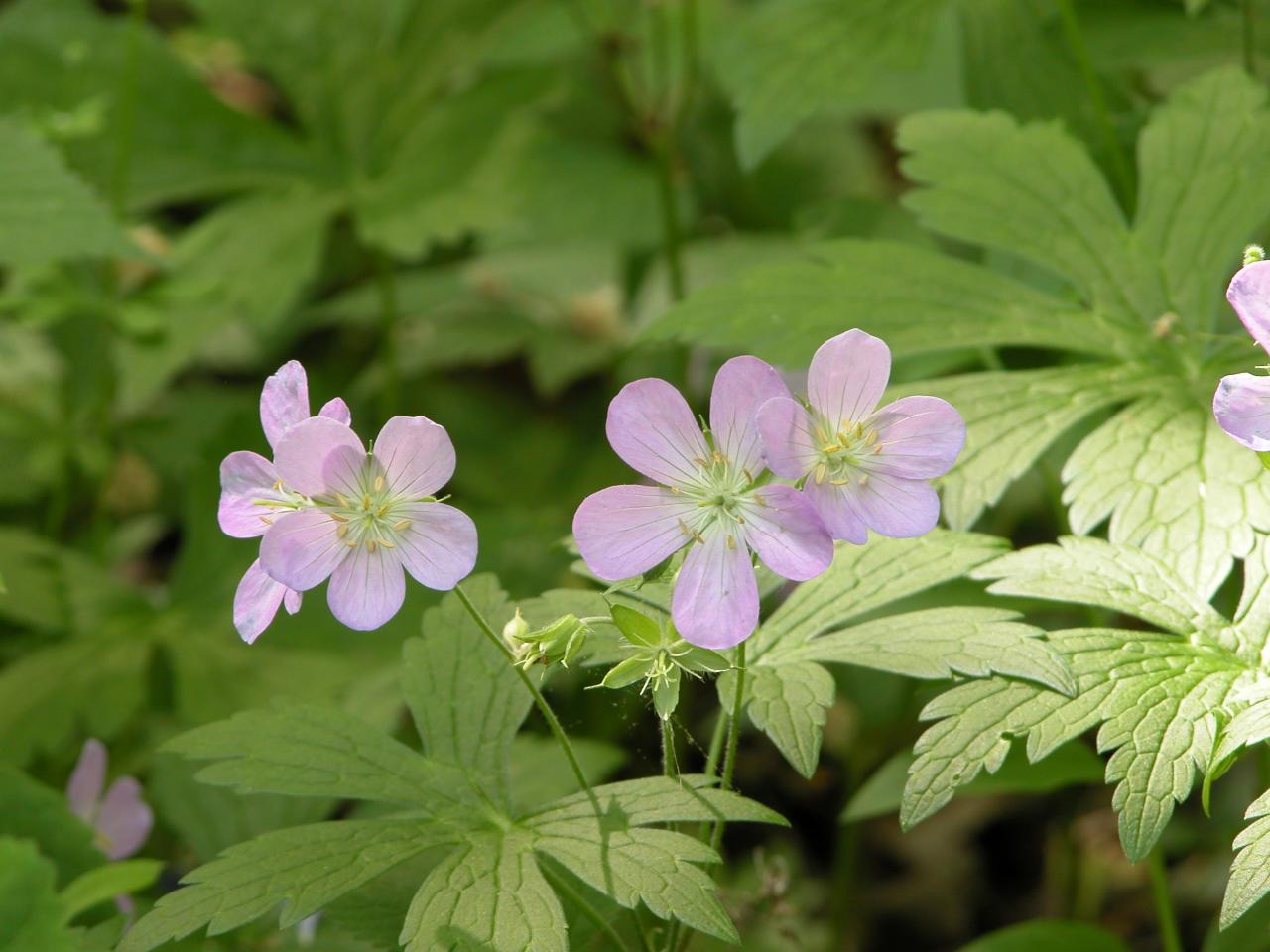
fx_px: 10273
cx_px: 635
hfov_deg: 7.1
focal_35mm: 280
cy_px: 476
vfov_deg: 5.3
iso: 100
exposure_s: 1/9.8
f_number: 5.9
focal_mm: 71.2
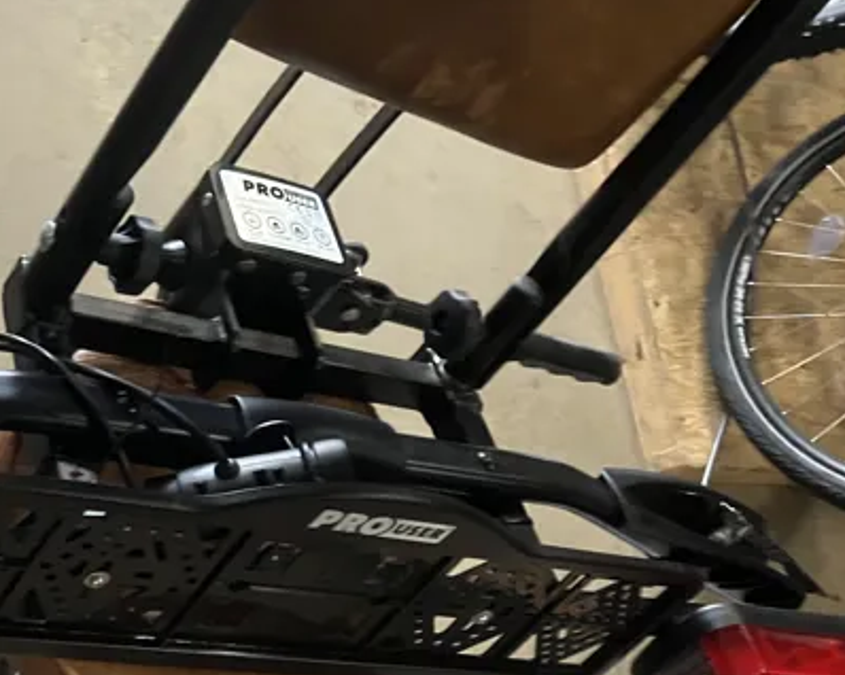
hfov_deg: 33.4
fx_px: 1375
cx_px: 202
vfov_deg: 27.0
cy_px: 123
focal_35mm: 55
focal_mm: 3.99
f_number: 1.8
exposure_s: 1/33
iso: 250
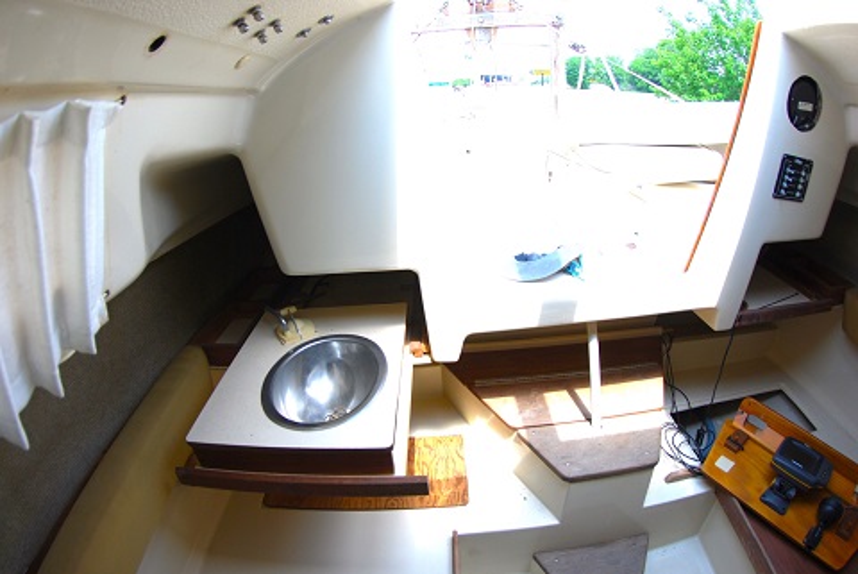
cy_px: 287
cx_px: 429
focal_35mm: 18
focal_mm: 12
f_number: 6.3
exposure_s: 1/125
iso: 100
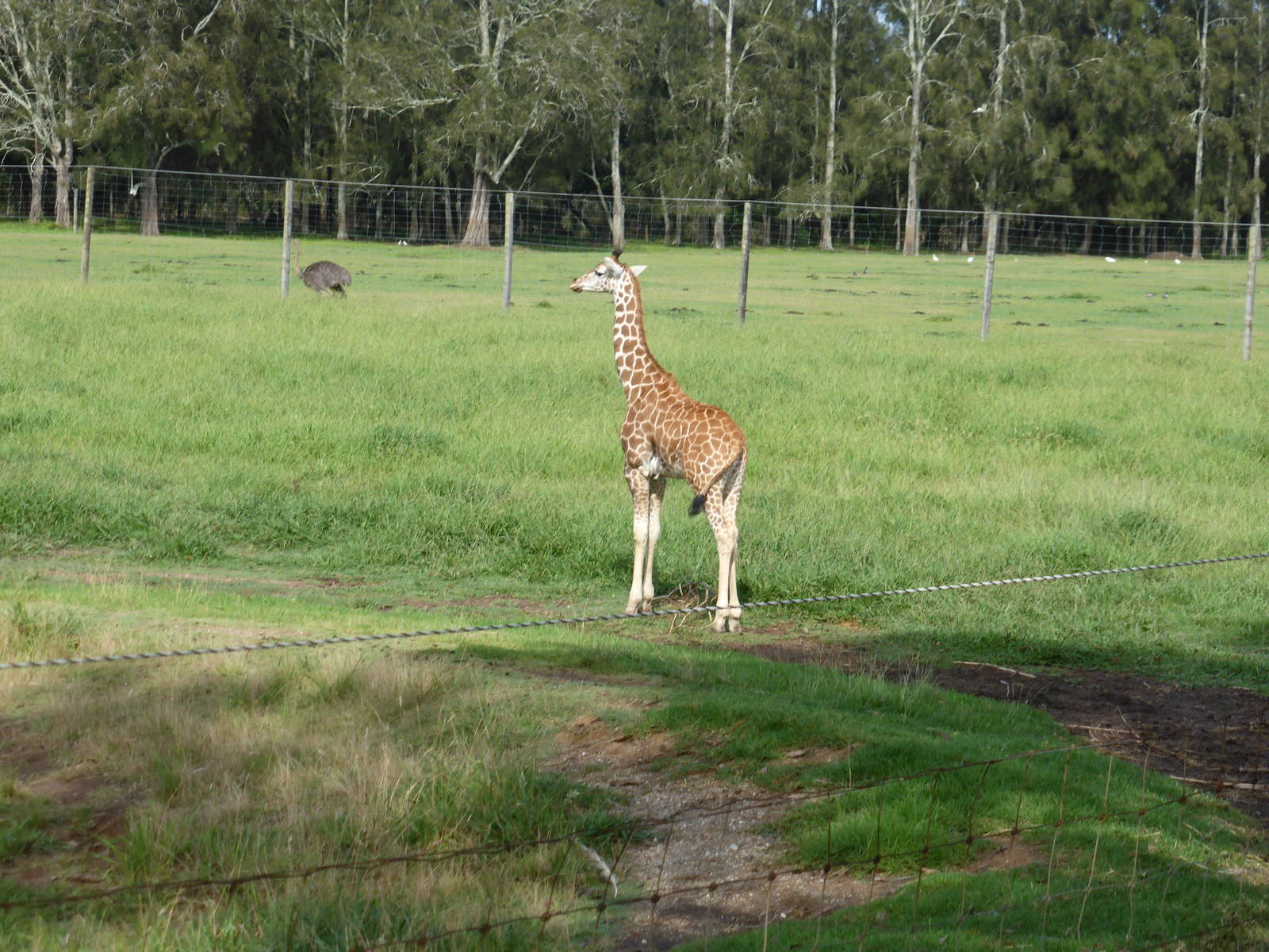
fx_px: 4069
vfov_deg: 13.3
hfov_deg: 17.7
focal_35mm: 111
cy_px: 476
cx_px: 634
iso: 100
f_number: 5.3
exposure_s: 1/250
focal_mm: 18.2
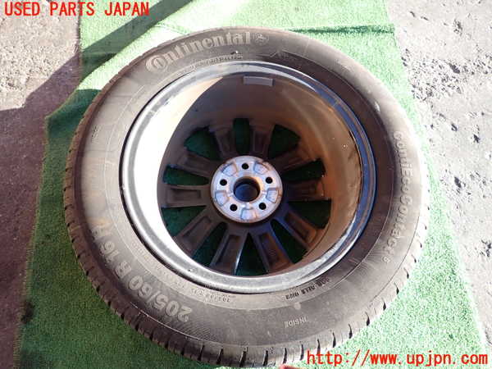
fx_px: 355
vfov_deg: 54.9
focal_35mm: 25
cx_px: 246
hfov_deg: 69.4
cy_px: 184
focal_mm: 4.5
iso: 100
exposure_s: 1/200
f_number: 2
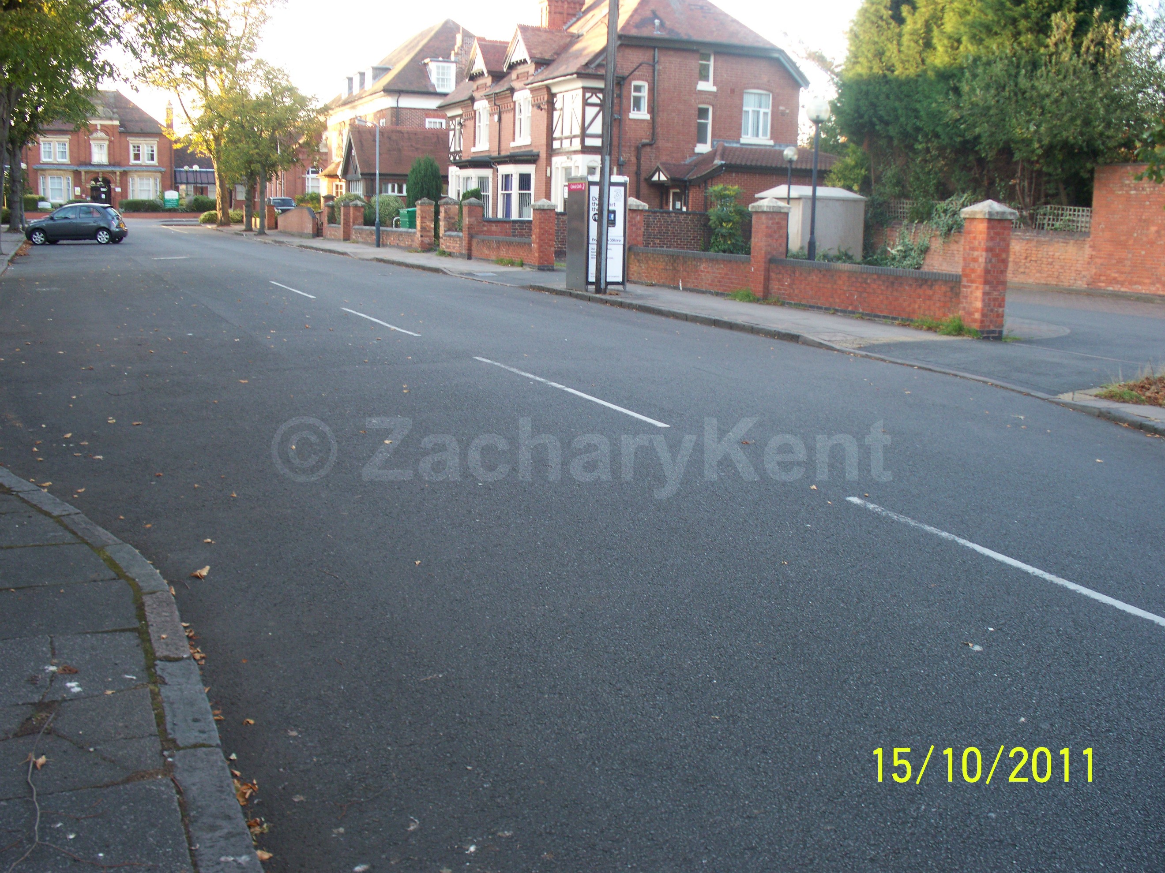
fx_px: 1212
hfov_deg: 51.4
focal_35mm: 36
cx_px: 582
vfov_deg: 39.7
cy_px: 436
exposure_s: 1/60
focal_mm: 7.54
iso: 100
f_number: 2.8
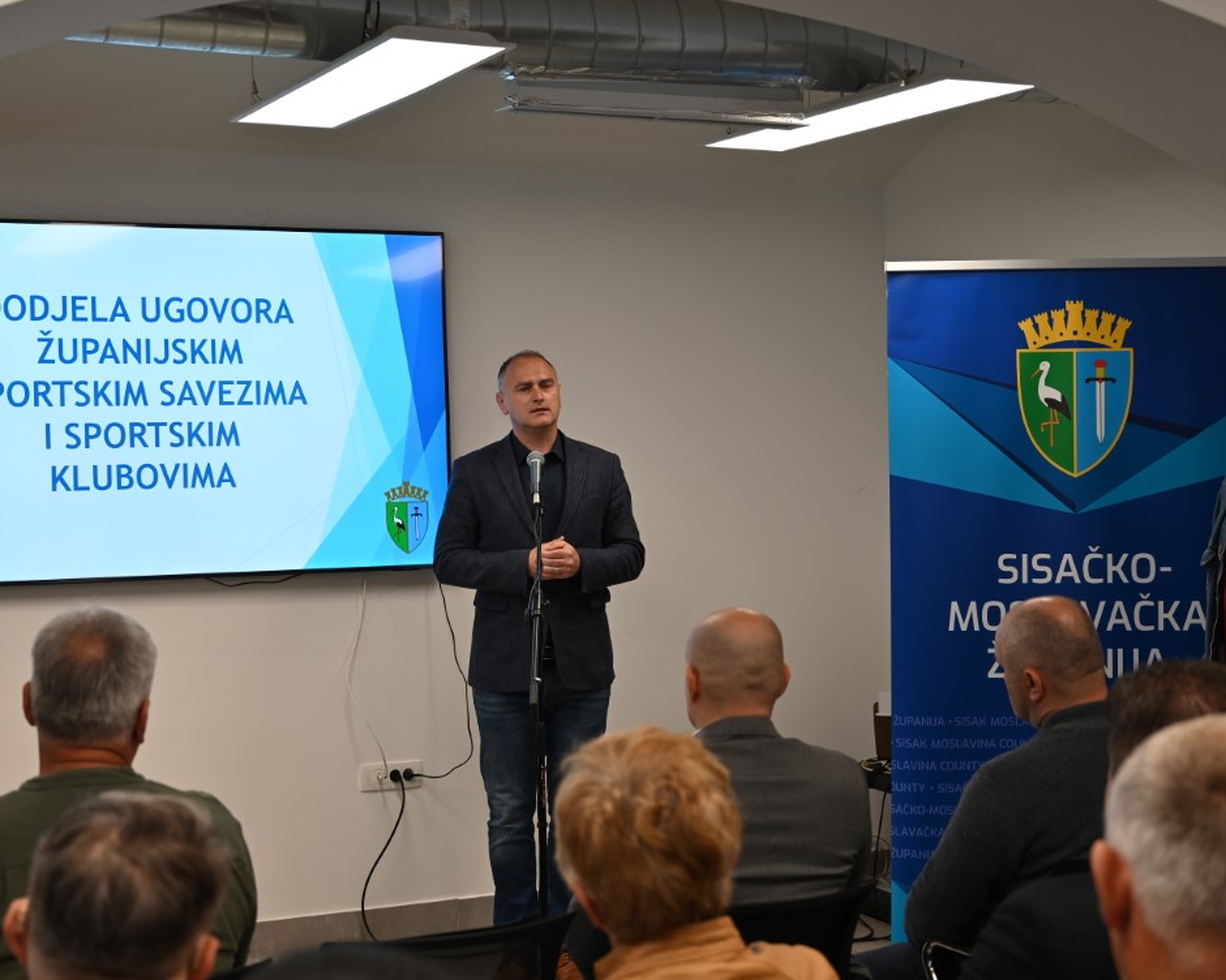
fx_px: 1959
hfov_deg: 34.7
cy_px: 499
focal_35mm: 54
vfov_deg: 28.1
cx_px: 513
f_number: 4
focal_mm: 47
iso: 280
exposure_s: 1/60
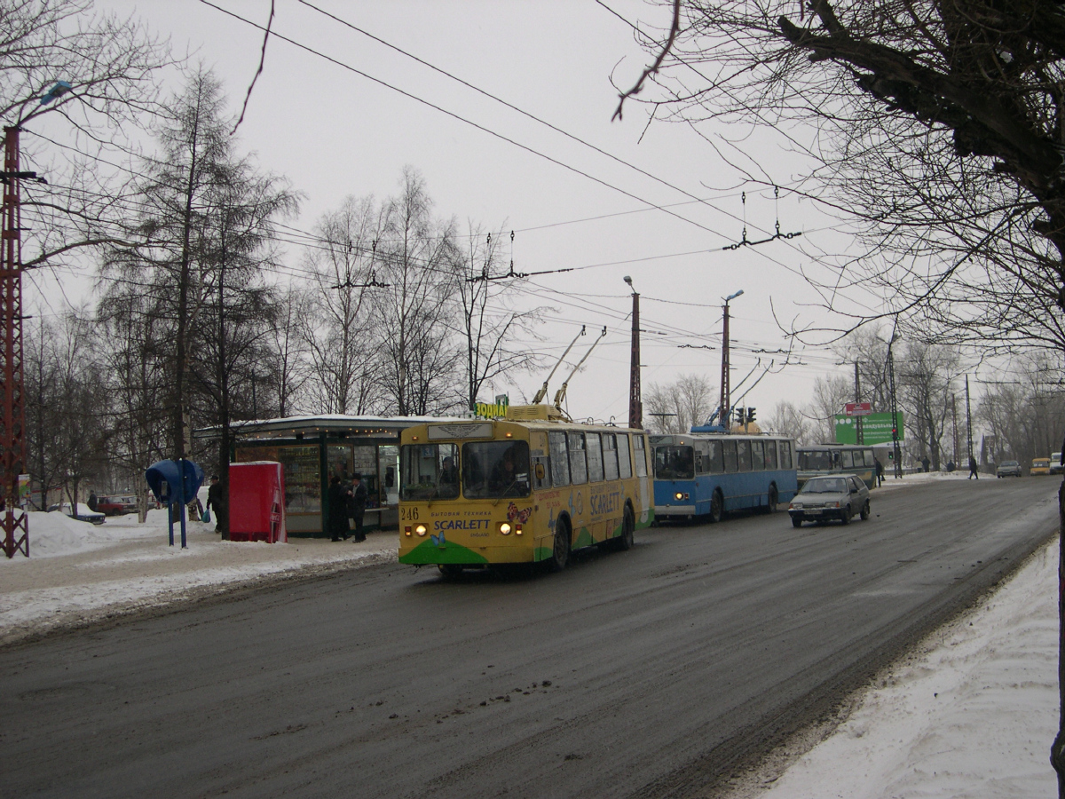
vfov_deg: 34.3
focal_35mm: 42
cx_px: 532
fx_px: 1292
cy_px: 400
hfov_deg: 44.8
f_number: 2.9
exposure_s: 1/293
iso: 100
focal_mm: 9
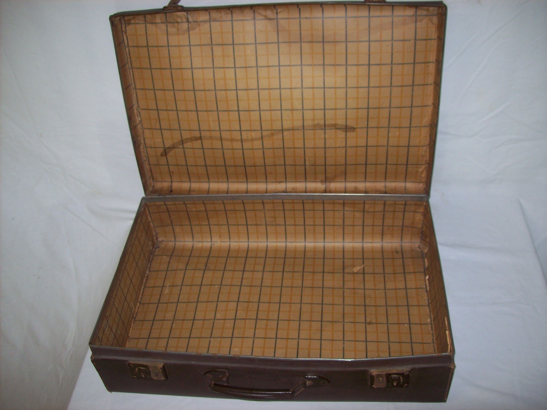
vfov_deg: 39.6
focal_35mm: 36
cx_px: 274
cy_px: 205
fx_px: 569
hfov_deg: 51.4
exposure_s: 1/64
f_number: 2.7
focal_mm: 6
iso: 80
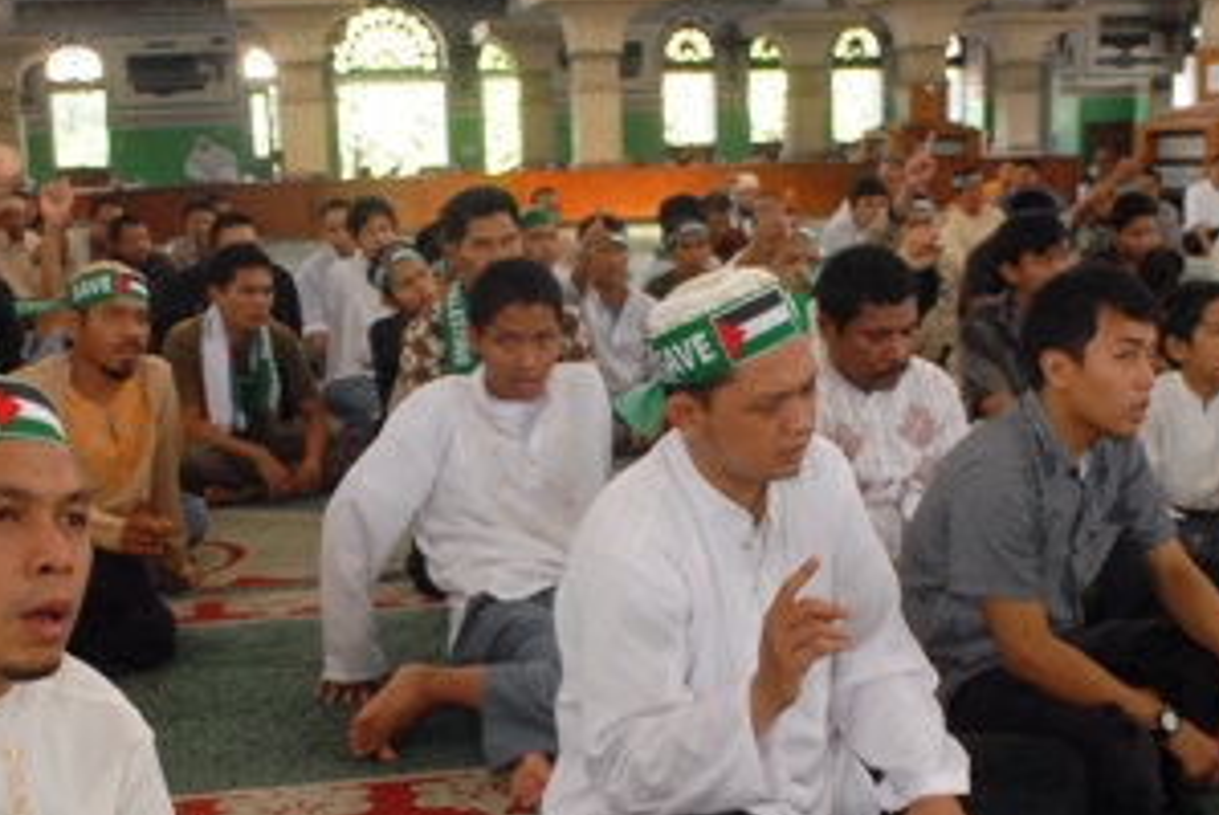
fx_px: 1525
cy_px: 513
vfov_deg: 29.8
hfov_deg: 43.5
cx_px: 563
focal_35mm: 45
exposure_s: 1/80
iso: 400
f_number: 5
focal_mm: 20
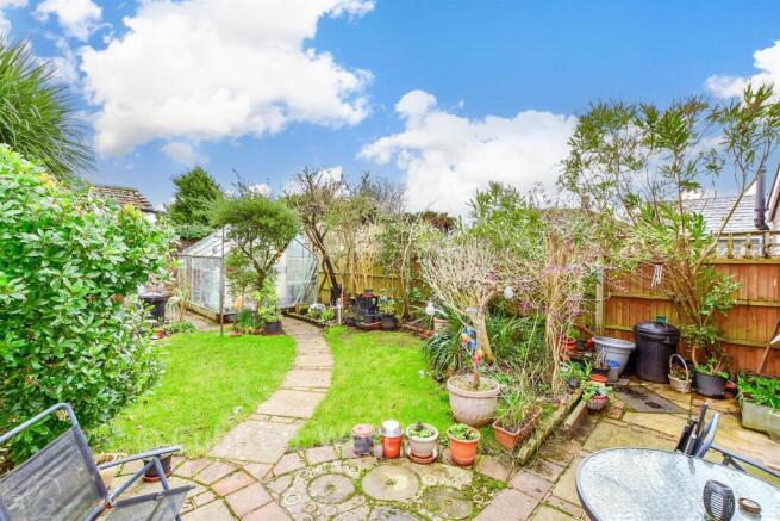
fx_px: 325
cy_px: 260
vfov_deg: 77.4
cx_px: 390
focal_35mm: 15
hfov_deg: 100.4
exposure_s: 1/160
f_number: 8
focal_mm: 10
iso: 400
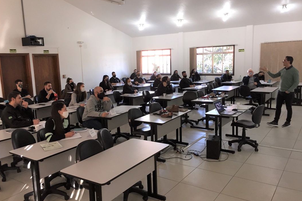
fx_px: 260
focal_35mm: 31
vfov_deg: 42.3
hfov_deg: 60.3
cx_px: 147
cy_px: 99
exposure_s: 1/30
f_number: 2.2
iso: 100
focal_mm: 4.15
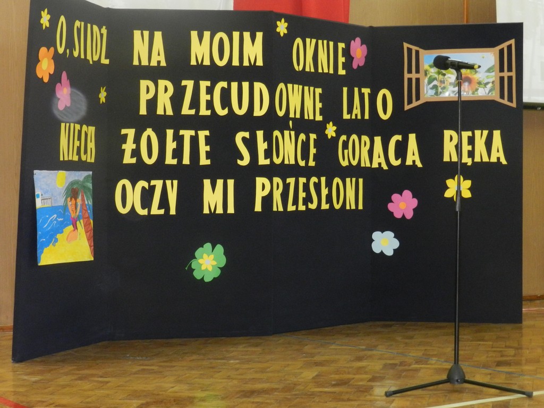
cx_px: 272
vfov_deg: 19.4
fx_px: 1194
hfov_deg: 25.7
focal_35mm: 76
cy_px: 204
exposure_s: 1/30
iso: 800
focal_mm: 13.5
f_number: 4.8
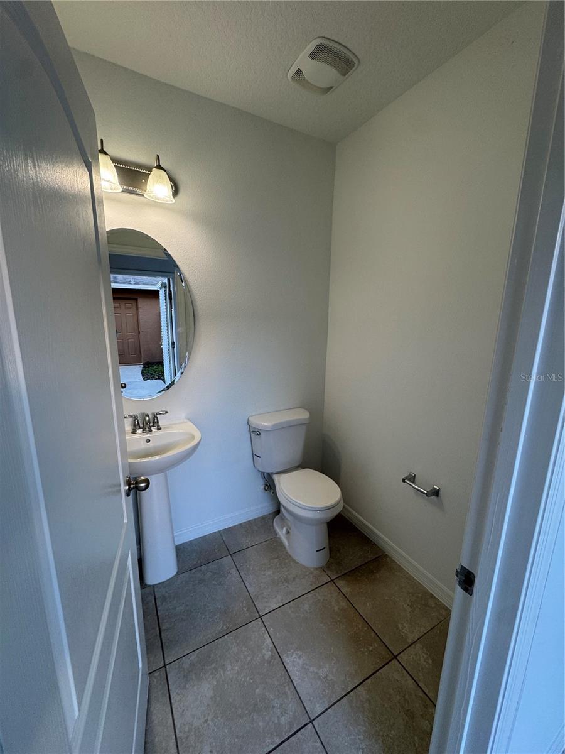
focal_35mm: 14
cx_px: 282
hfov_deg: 85.7
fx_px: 305
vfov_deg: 102.1
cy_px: 377
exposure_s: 1/120
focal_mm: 2.22
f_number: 2.2
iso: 100
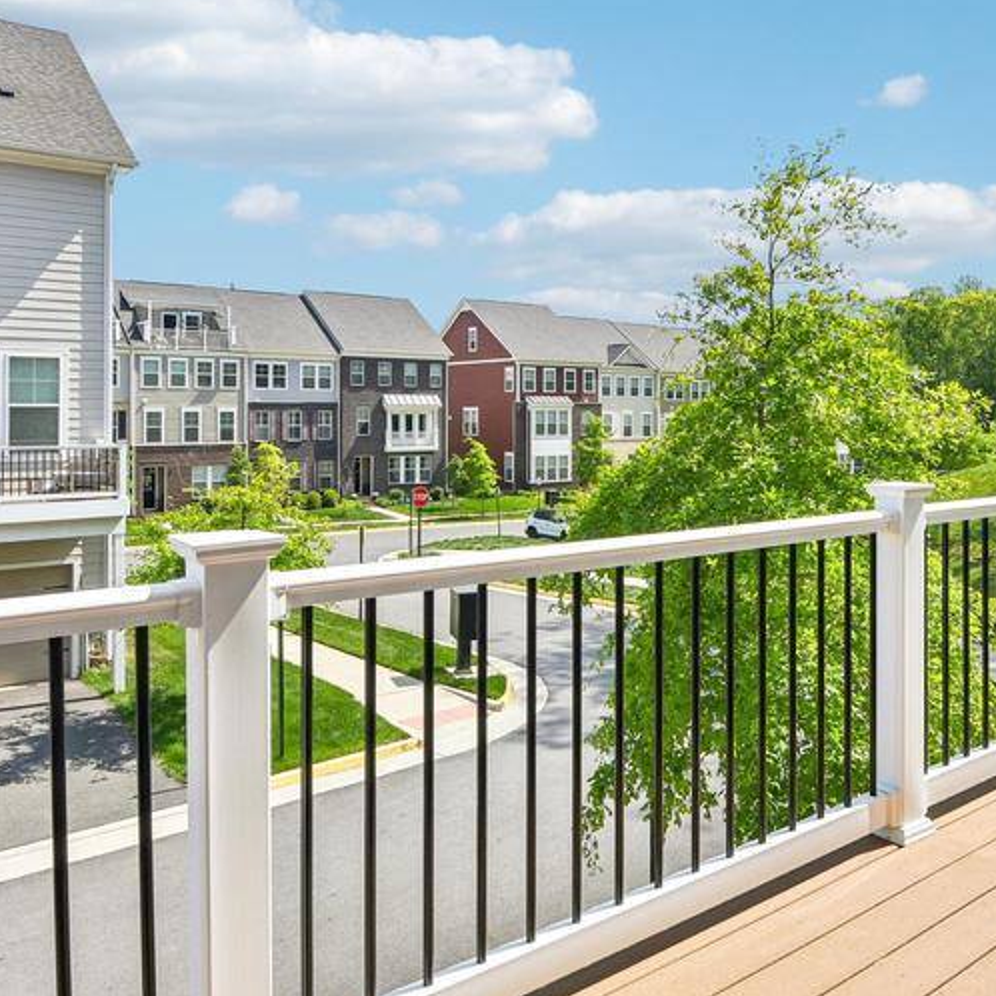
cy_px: 418
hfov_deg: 56.5
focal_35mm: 28
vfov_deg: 57.0
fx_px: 911
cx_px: 632
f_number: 8
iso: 400
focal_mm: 16
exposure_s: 1/1250
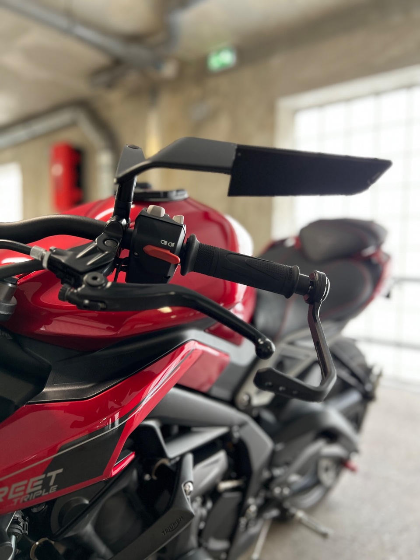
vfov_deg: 67.3
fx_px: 421
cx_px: 210
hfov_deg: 53.1
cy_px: 280
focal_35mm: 26
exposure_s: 1/50
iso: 100
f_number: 1.5
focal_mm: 5.7
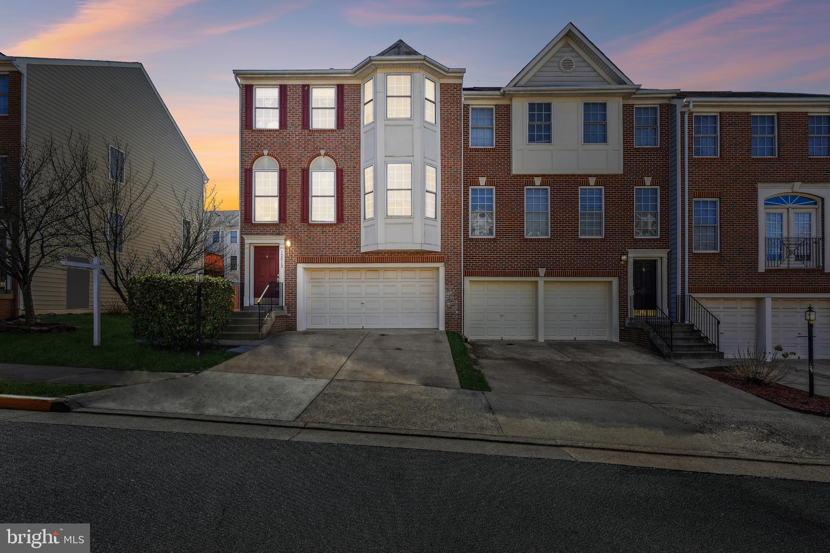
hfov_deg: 96.7
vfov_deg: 73.7
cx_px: 415
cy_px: 276
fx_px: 369
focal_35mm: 16
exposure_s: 1/160
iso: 100
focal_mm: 16
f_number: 8
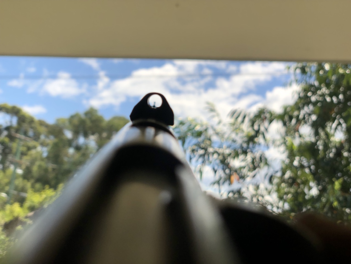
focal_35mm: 52
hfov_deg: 36.8
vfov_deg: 28.0
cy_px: 132
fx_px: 527
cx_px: 176
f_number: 2.4
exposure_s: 1/326
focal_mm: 6
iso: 16
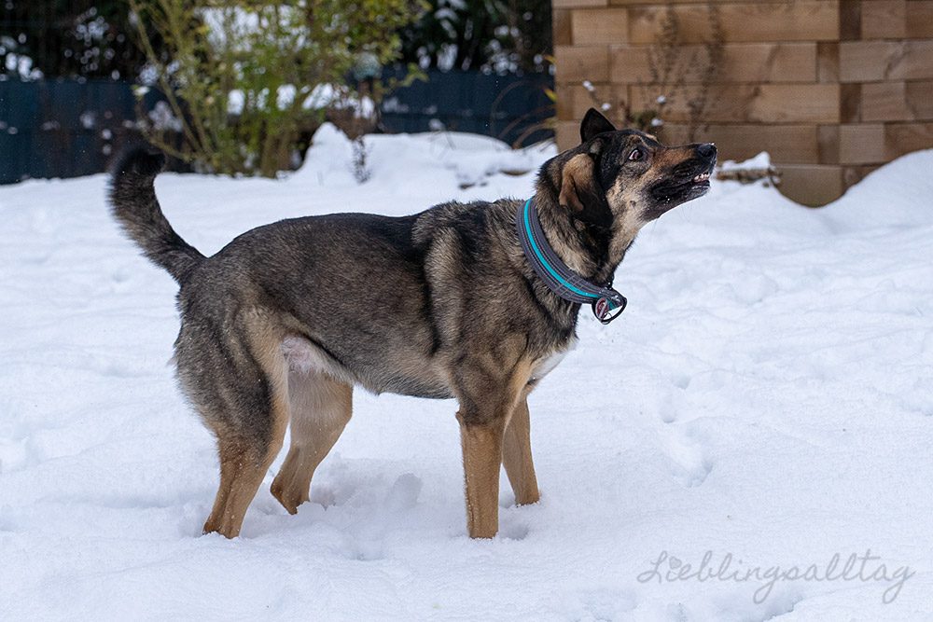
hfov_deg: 45.4
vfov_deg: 31.2
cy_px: 311
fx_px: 1115
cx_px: 466
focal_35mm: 43
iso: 800
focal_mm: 43
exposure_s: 1/2000
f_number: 4
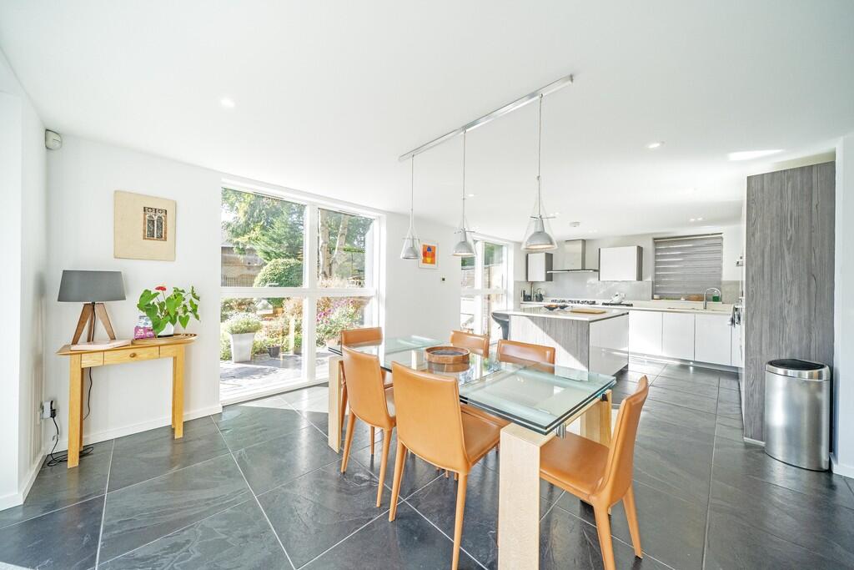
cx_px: 427
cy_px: 285
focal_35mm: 12
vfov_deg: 90.0
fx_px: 285
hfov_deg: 112.6
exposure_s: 1/100
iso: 500
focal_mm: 12
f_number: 7.1
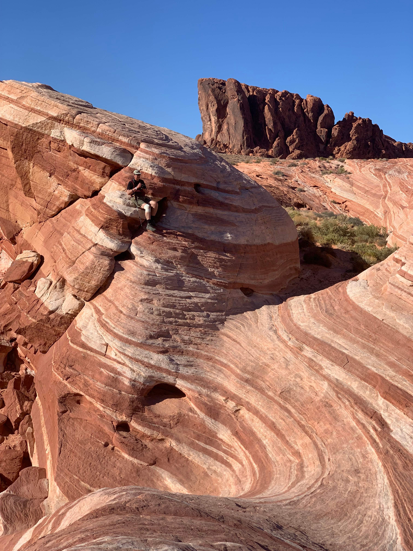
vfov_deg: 36.8
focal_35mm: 52
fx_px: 827
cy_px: 276
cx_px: 206
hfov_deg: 28.0
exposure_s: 1/1597
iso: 16
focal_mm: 6
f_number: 2.4
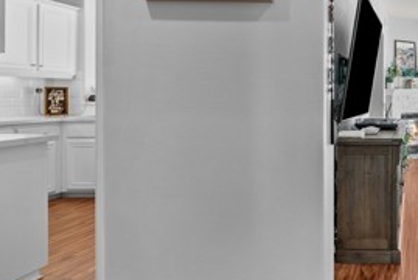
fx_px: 442
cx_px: 407
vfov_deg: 35.0
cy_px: 107
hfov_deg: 44.1
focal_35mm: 38
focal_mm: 16
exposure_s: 1/13
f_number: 8
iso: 1600
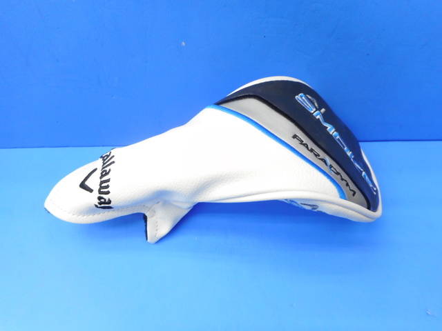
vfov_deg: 54.9
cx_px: 221
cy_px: 166
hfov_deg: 69.4
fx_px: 319
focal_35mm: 25
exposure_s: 1/30
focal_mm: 4.5
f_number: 3.7
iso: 140
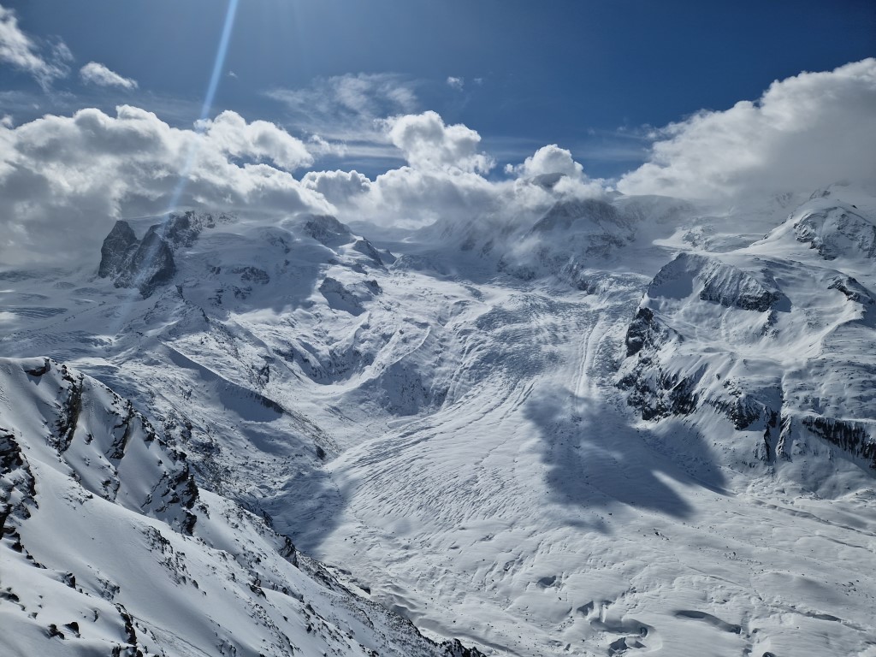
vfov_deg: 58.9
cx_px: 438
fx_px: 582
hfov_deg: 73.9
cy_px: 328
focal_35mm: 23
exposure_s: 1/10208
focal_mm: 5.4
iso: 50
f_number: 1.8
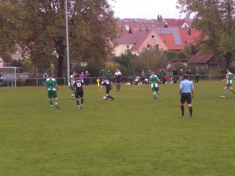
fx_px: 774
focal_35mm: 114
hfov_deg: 17.3
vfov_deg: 13.0
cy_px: 88
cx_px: 118
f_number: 5.9
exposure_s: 1/250
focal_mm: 18.9
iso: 400
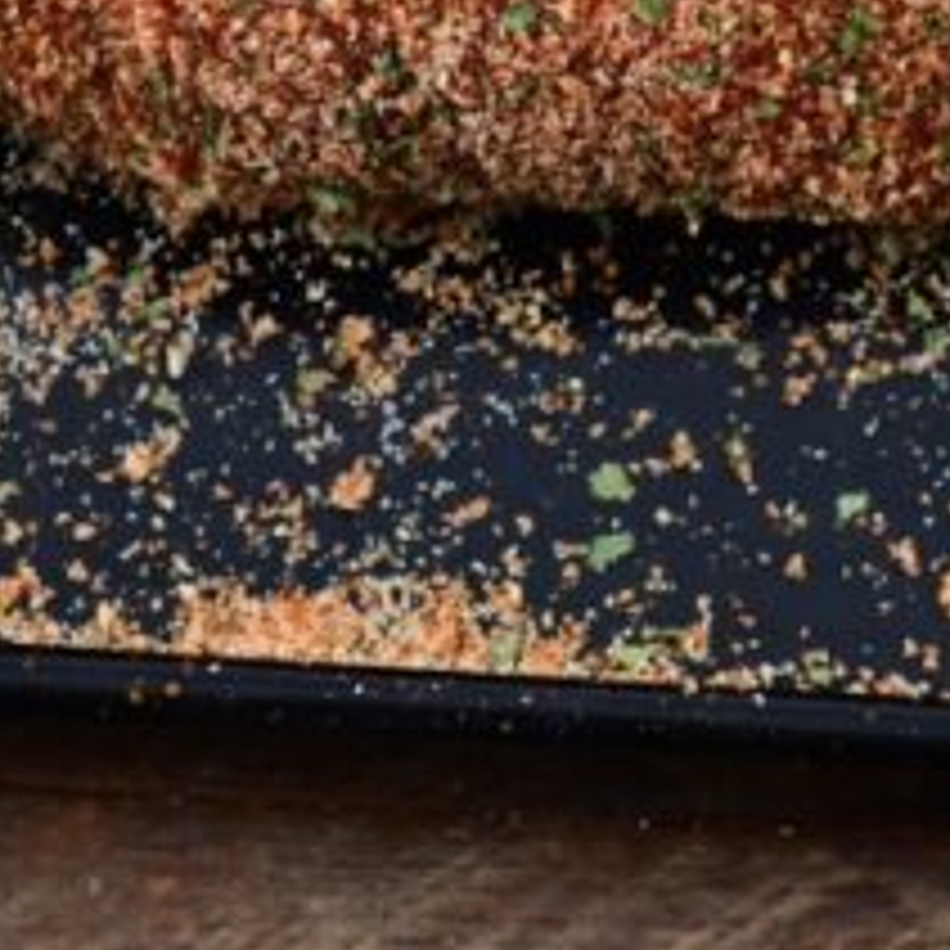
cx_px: 563
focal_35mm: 206
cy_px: -502
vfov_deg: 8.3
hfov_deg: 8.5
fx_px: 6396
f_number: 5
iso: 1000
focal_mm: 50
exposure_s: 1/125
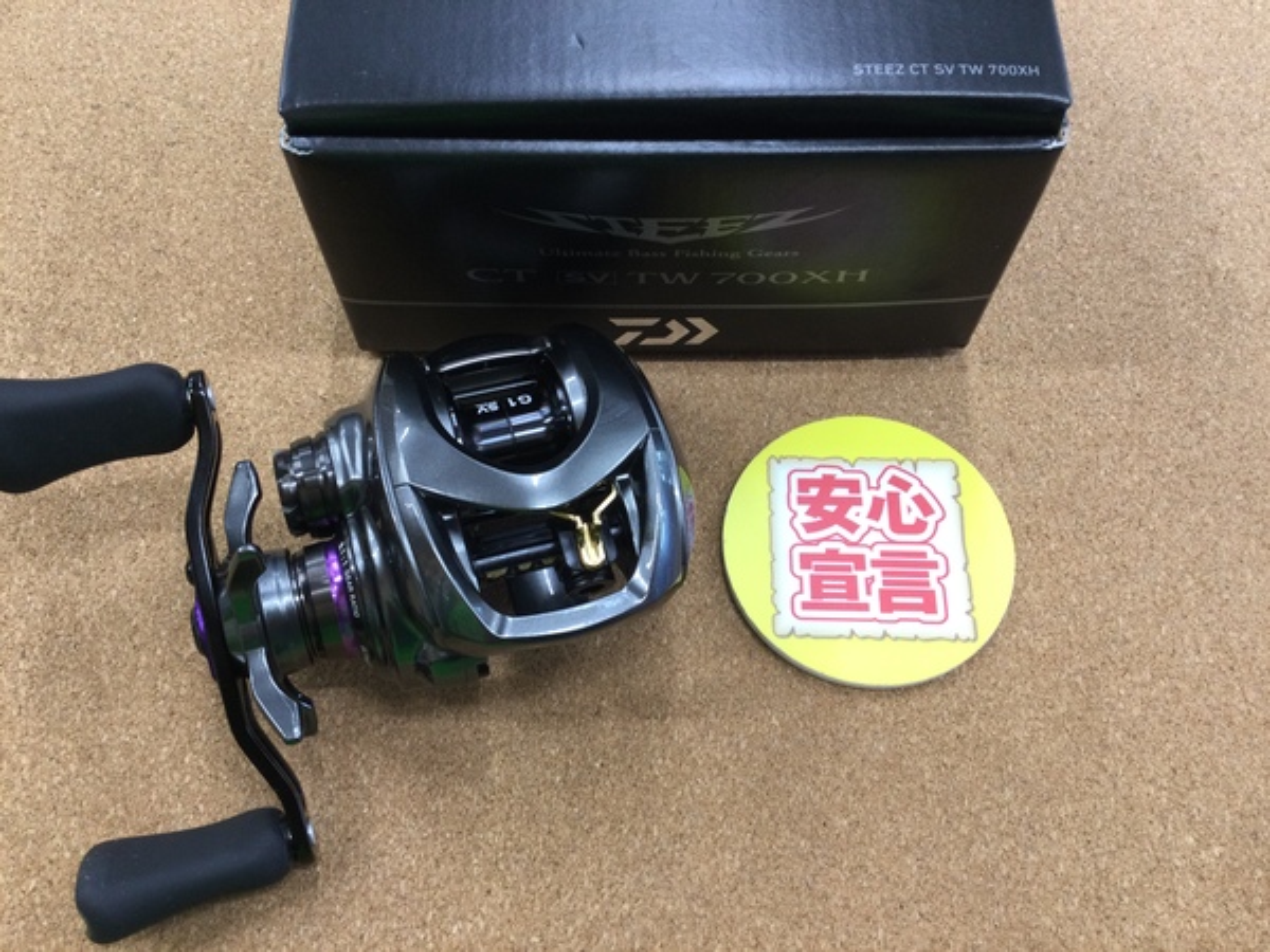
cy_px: 476
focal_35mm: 31
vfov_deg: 45.4
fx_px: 1137
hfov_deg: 58.4
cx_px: 635
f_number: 2.4
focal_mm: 3.3
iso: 64
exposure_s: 1/30
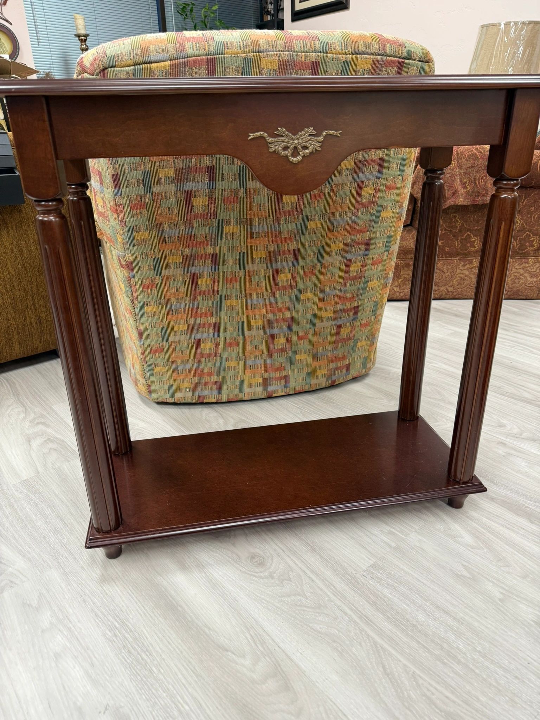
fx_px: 499
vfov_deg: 71.6
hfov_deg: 56.8
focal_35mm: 24
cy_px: 360
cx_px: 270
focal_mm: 6.76
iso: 125
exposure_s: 1/60
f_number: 1.78
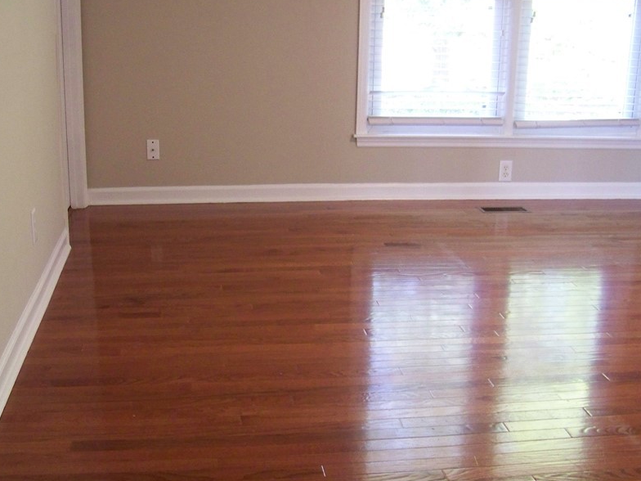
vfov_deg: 30.8
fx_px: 870
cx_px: 250
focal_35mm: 47
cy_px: 278
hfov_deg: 40.2
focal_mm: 5.85
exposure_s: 1/30
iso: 250
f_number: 2.8
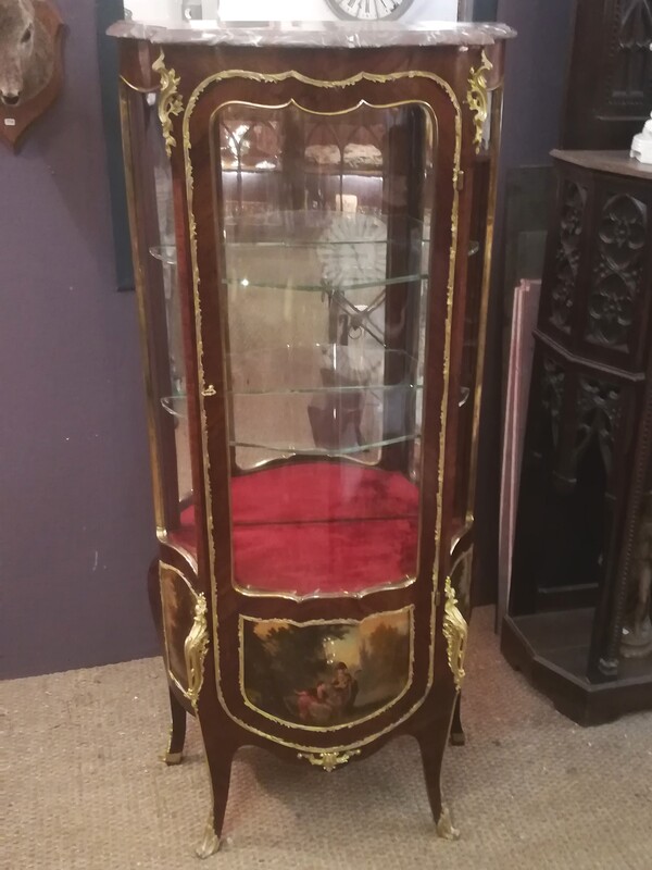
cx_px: 326
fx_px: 904
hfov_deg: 39.7
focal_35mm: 36
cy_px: 435
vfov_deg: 51.4
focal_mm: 3.83
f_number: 2.2
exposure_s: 1/14.3
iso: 640
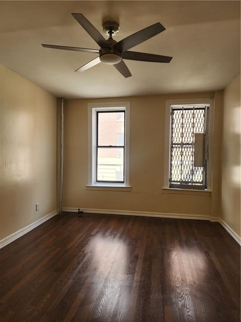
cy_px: 161
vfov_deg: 73.9
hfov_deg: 58.9
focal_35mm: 23
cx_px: 120
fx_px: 214
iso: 64
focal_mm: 6.4
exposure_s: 1/180
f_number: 1.8
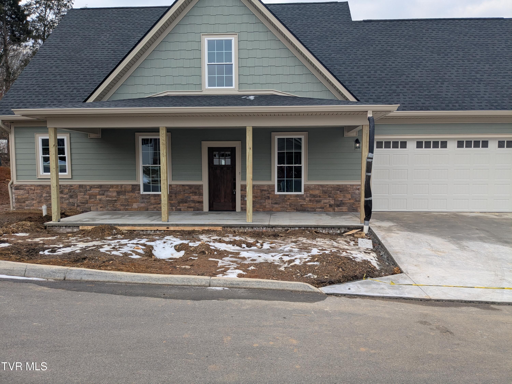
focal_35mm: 27
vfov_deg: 51.4
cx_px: 256
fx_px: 399
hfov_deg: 65.3
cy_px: 192
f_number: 1.73
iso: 40
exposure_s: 1/754
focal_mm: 4.38
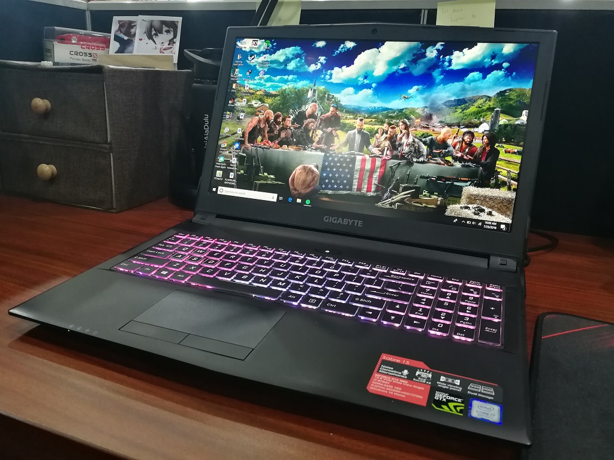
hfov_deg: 65.3
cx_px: 307
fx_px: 479
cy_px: 230
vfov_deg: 51.4
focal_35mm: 27
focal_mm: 3.95
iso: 500
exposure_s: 1/20
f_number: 2.2
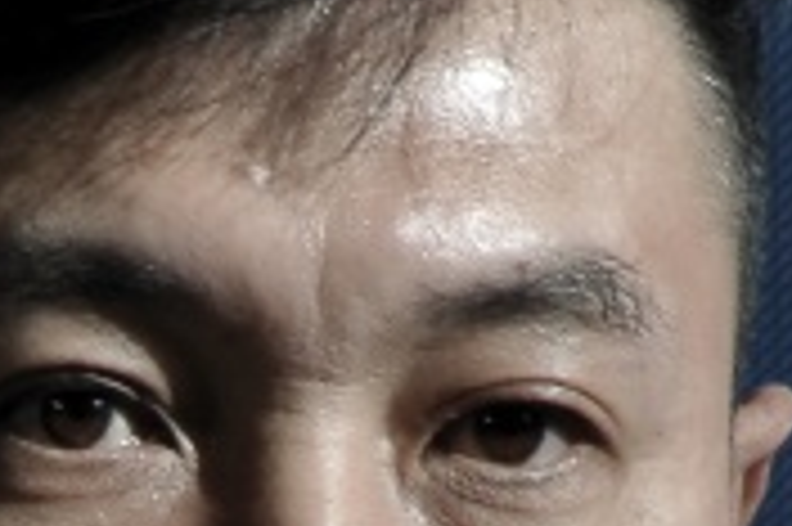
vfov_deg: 0.6
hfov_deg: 1.0
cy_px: 1072
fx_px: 47145
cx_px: 189
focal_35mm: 2145
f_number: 4.8
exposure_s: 1/200
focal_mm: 210
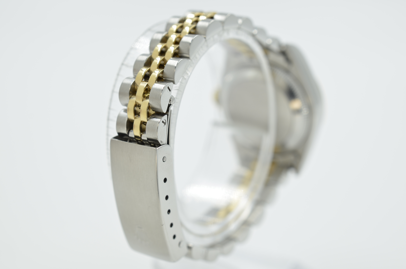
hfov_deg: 33.5
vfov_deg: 22.5
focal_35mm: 60
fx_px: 675
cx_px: 203
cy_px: 134
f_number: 8
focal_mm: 40
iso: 160
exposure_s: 1/50
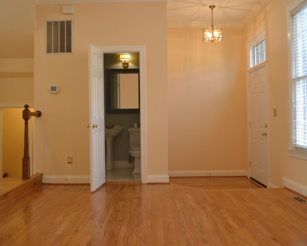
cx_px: 148
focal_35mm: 33
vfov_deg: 44.5
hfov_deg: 54.2
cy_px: 115
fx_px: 300
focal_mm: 18
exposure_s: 1/60
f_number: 4
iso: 400
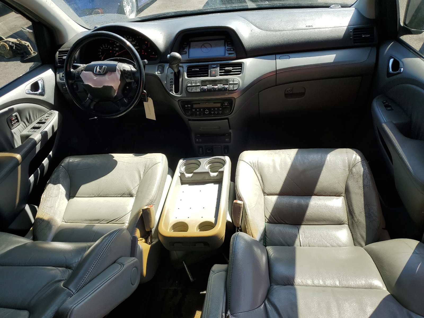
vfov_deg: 53.1
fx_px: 318
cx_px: 212
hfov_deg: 67.3
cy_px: 159
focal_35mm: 26
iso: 50
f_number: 1.5
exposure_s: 1/769
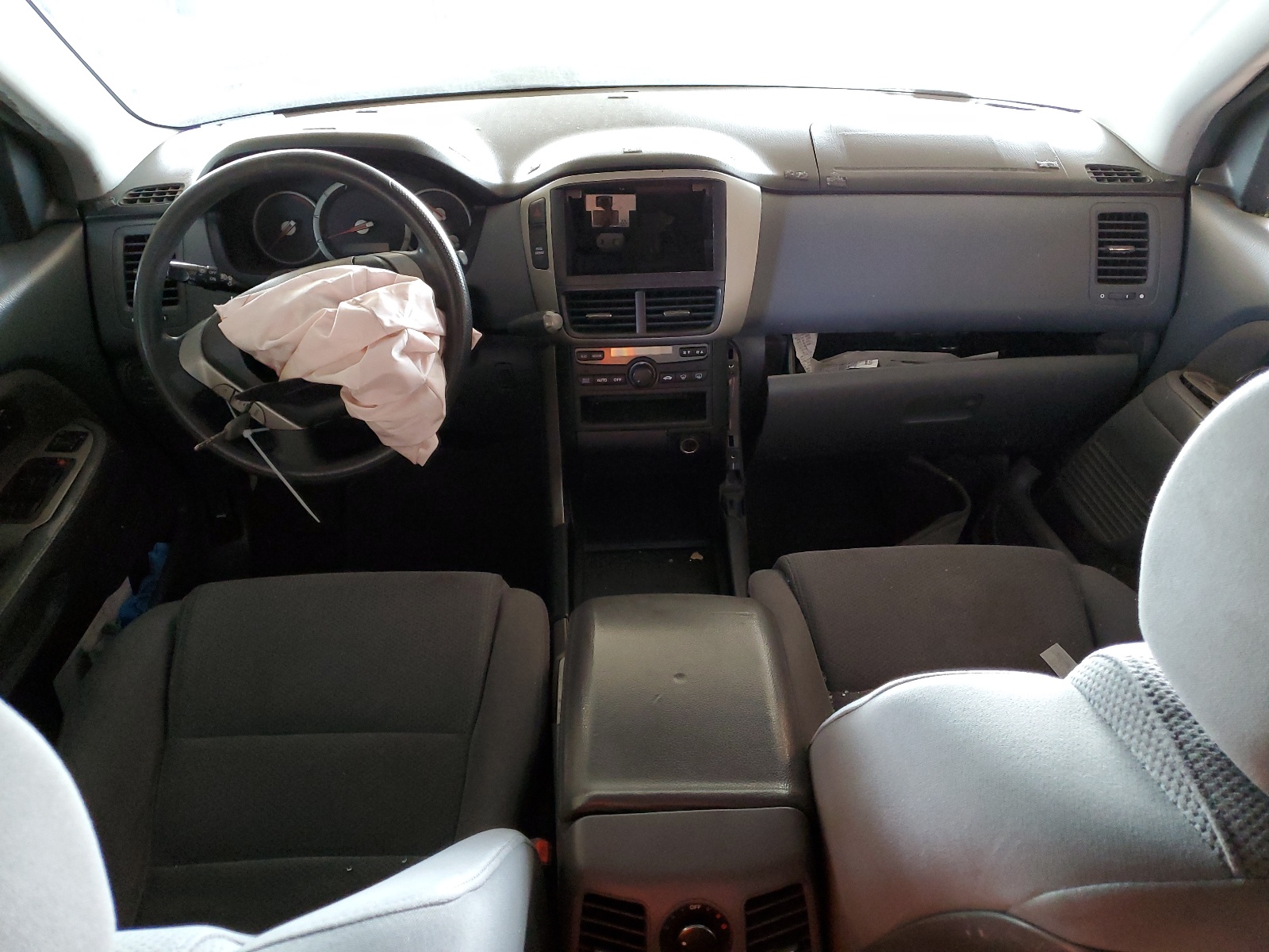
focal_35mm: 26
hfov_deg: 67.3
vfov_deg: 53.1
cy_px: 476
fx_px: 953
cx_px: 634
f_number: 1.5
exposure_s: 1/40
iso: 282
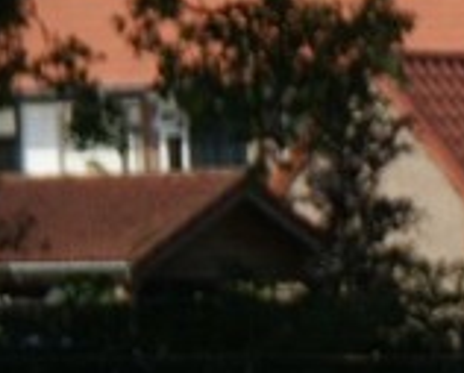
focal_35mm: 720
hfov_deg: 2.7
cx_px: 1126
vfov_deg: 2.1
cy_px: 843
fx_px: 9906
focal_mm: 90
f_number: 7.1
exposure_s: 1/500
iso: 100
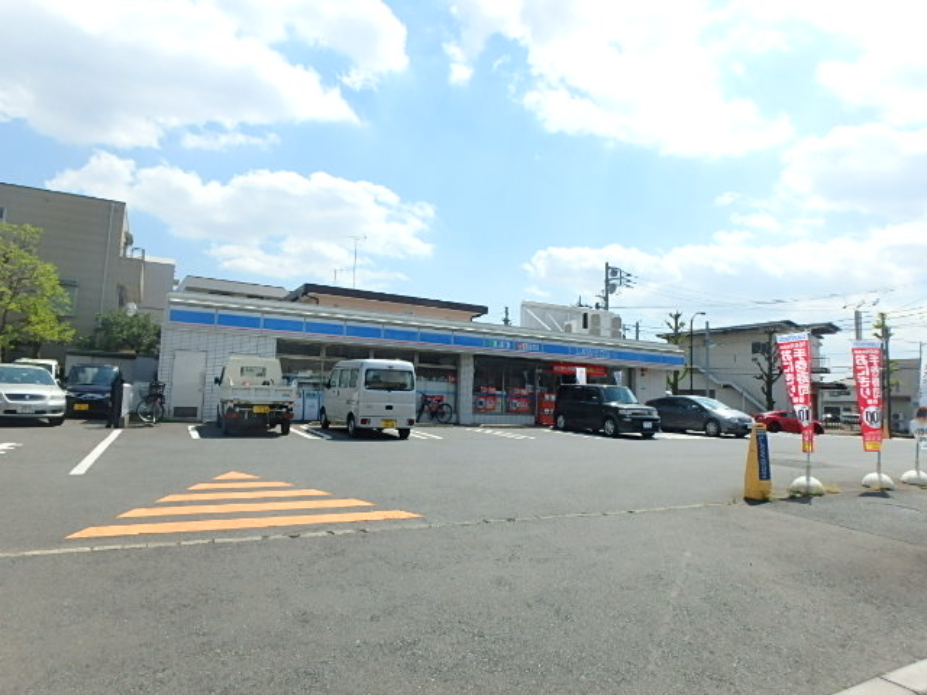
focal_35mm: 21
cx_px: 464
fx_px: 562
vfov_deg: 63.4
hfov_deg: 79.0
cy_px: 348
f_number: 6
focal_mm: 3.7
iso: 125
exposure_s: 1/500
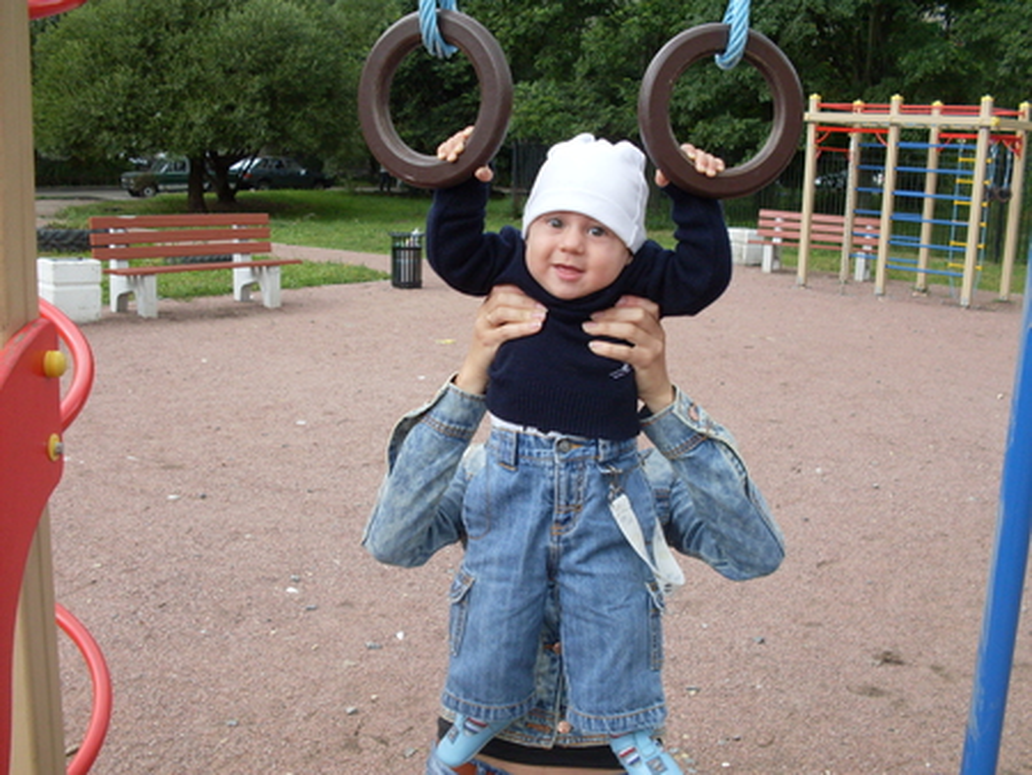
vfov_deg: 37.8
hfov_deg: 49.0
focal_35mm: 38
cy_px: 388
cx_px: 516
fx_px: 1133
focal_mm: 6.3
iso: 80
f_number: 2.8
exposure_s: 1/250
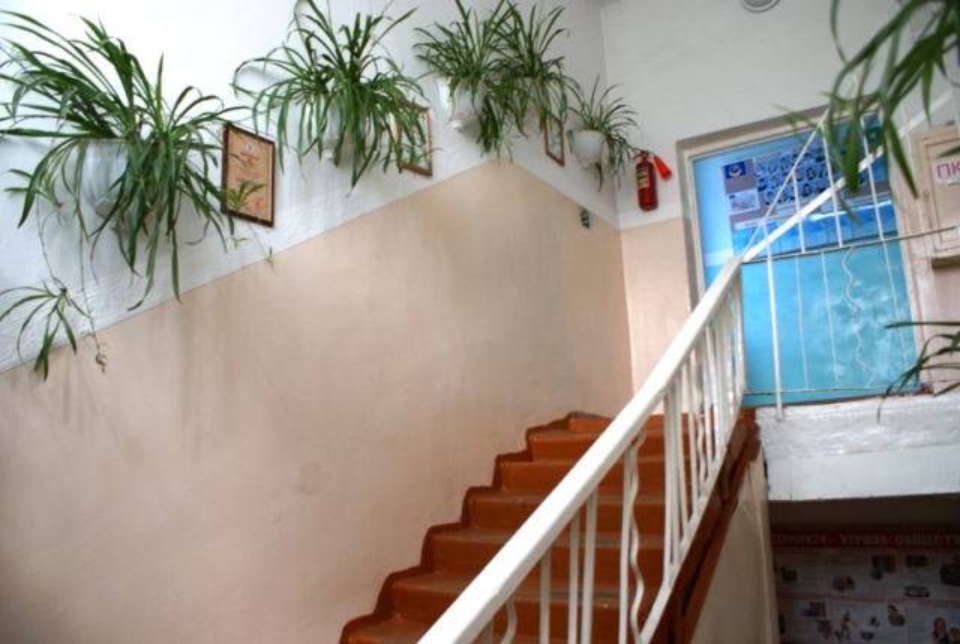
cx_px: 480
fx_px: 721
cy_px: 322
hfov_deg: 67.3
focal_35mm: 27
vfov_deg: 48.1
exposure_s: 1/30
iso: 250
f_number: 3.5
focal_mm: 18
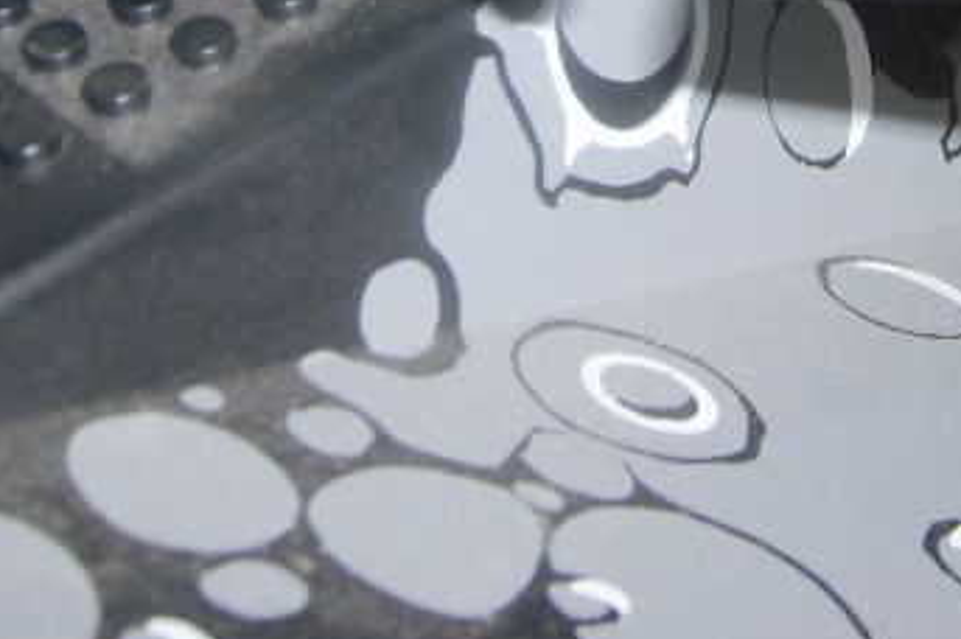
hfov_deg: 23.7
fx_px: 2267
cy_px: -115
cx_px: 712
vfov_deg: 15.5
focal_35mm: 85
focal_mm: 5.8
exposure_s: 1/45
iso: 100
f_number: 2.8
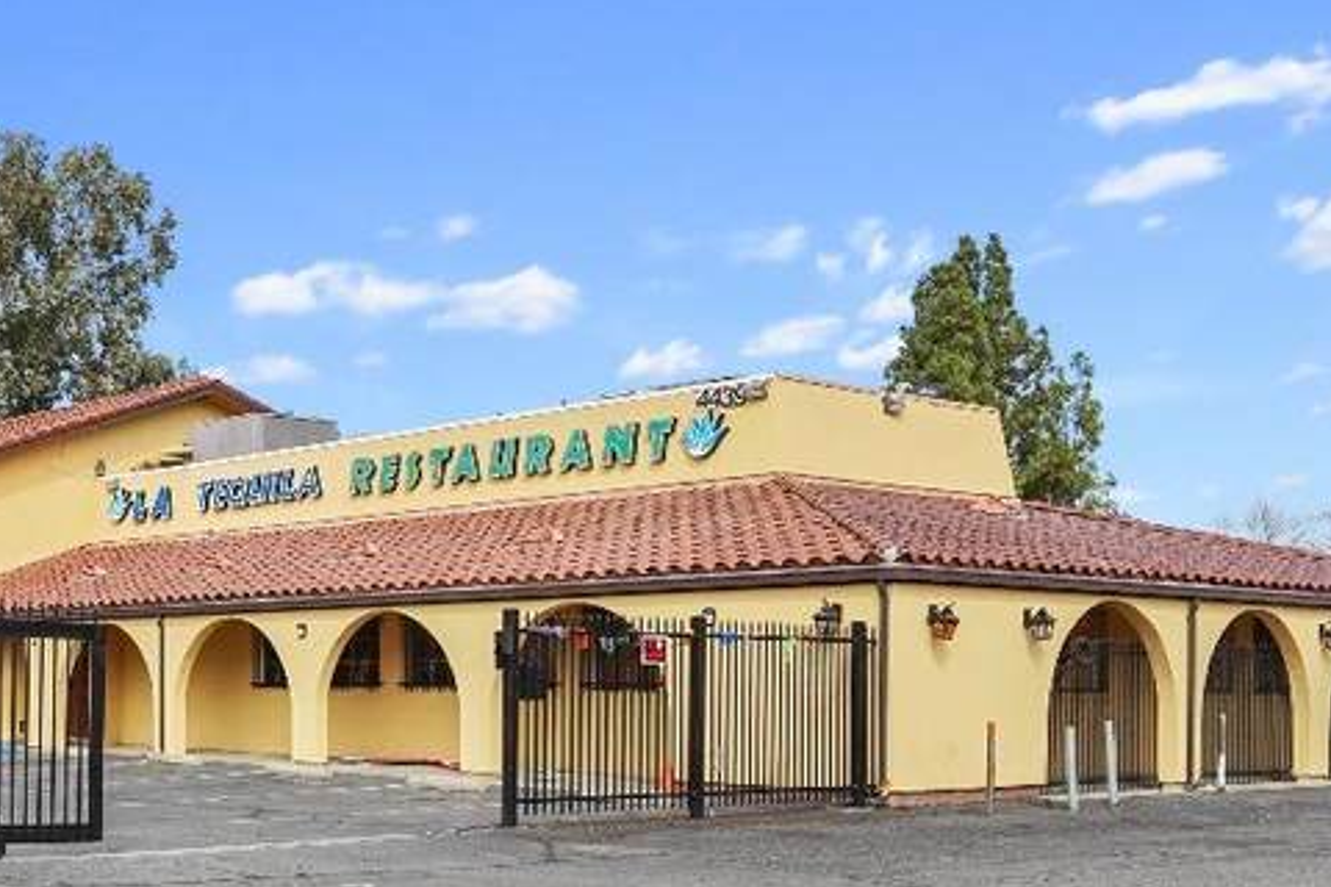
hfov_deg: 37.7
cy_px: 680
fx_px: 1775
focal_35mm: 48
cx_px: 72
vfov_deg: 27.6
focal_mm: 18
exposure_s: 1/800
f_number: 8
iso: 400
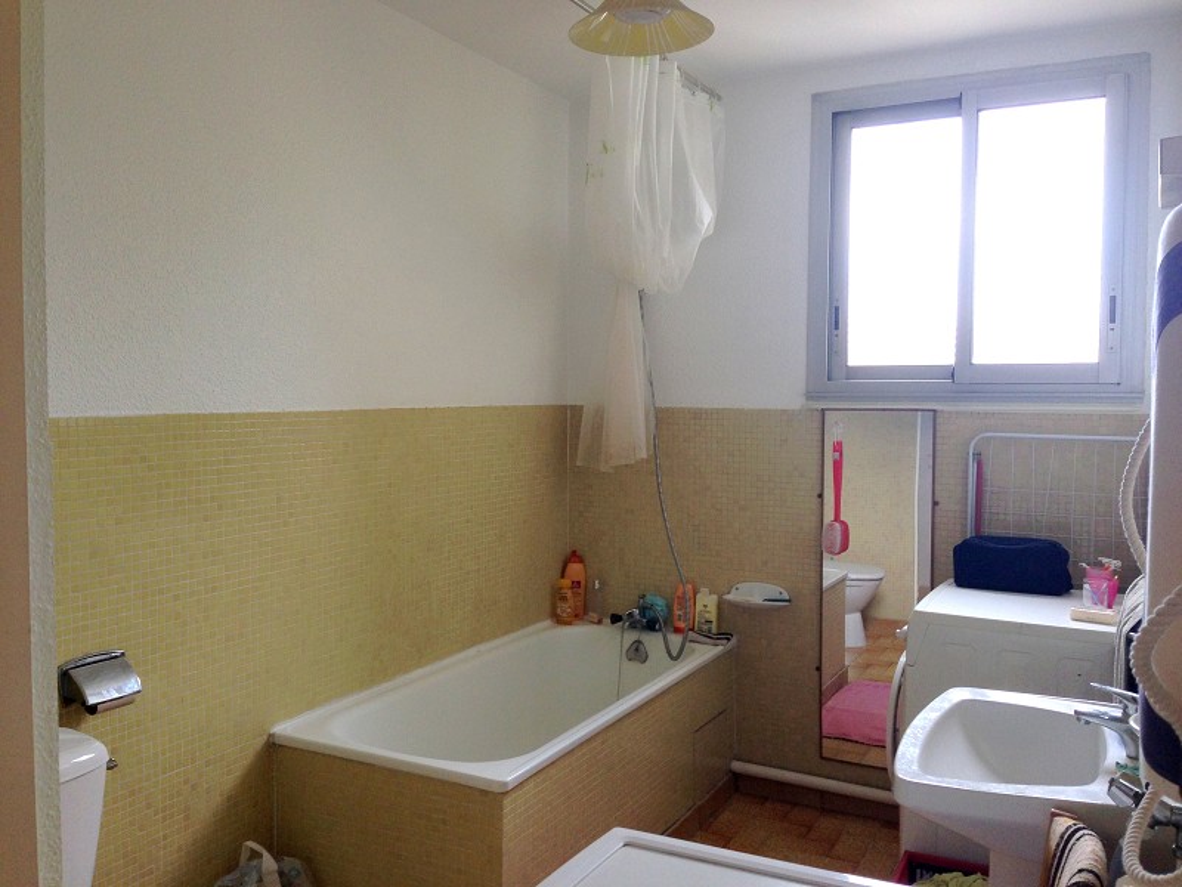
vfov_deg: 42.9
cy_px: 444
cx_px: 591
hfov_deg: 55.4
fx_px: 1127
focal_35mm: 33
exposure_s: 1/60
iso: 80
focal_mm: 4.13
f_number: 2.4
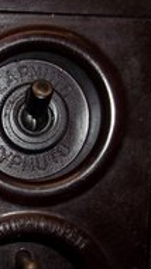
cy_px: 201
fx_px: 521
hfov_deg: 15.4
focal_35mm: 73
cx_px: -68
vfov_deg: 28.6
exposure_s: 1/30
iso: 80
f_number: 2.9
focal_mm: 5.7
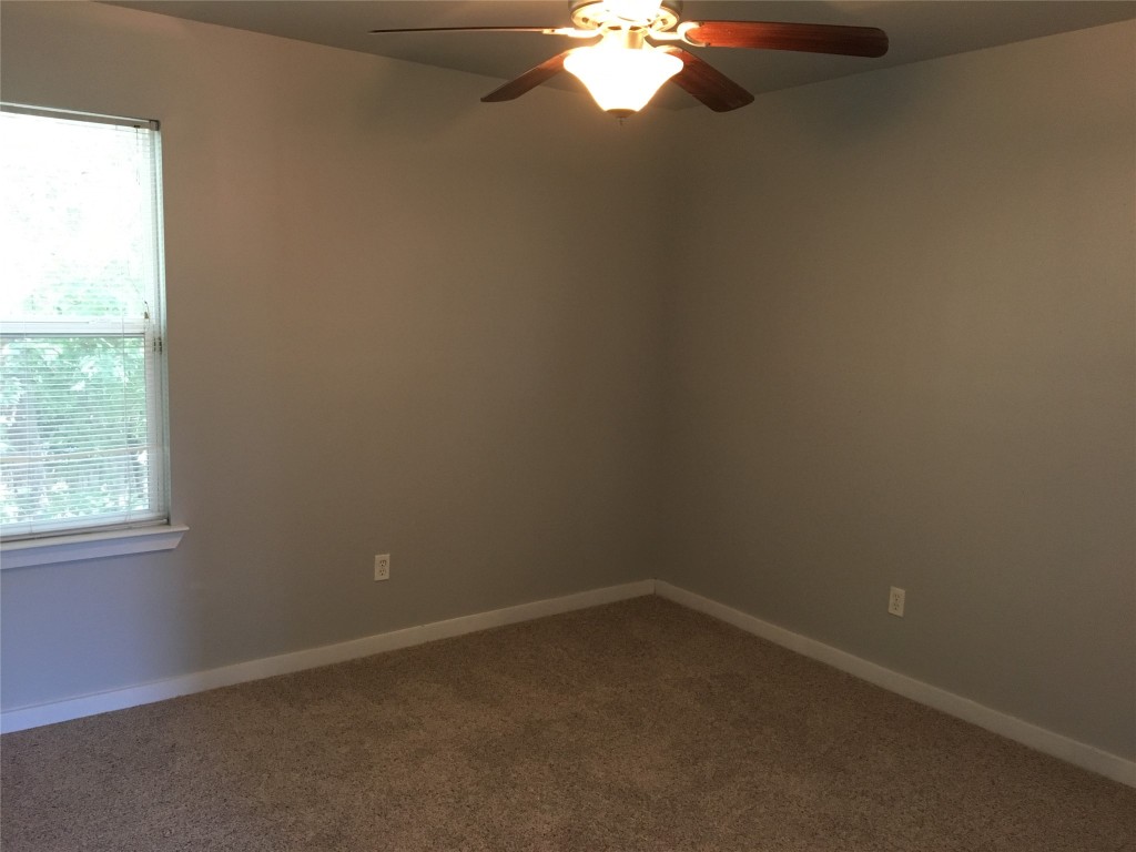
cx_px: 568
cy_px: 426
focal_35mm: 29
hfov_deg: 61.7
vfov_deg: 48.2
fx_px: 952
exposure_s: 1/33
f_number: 2.2
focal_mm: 4.15
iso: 200
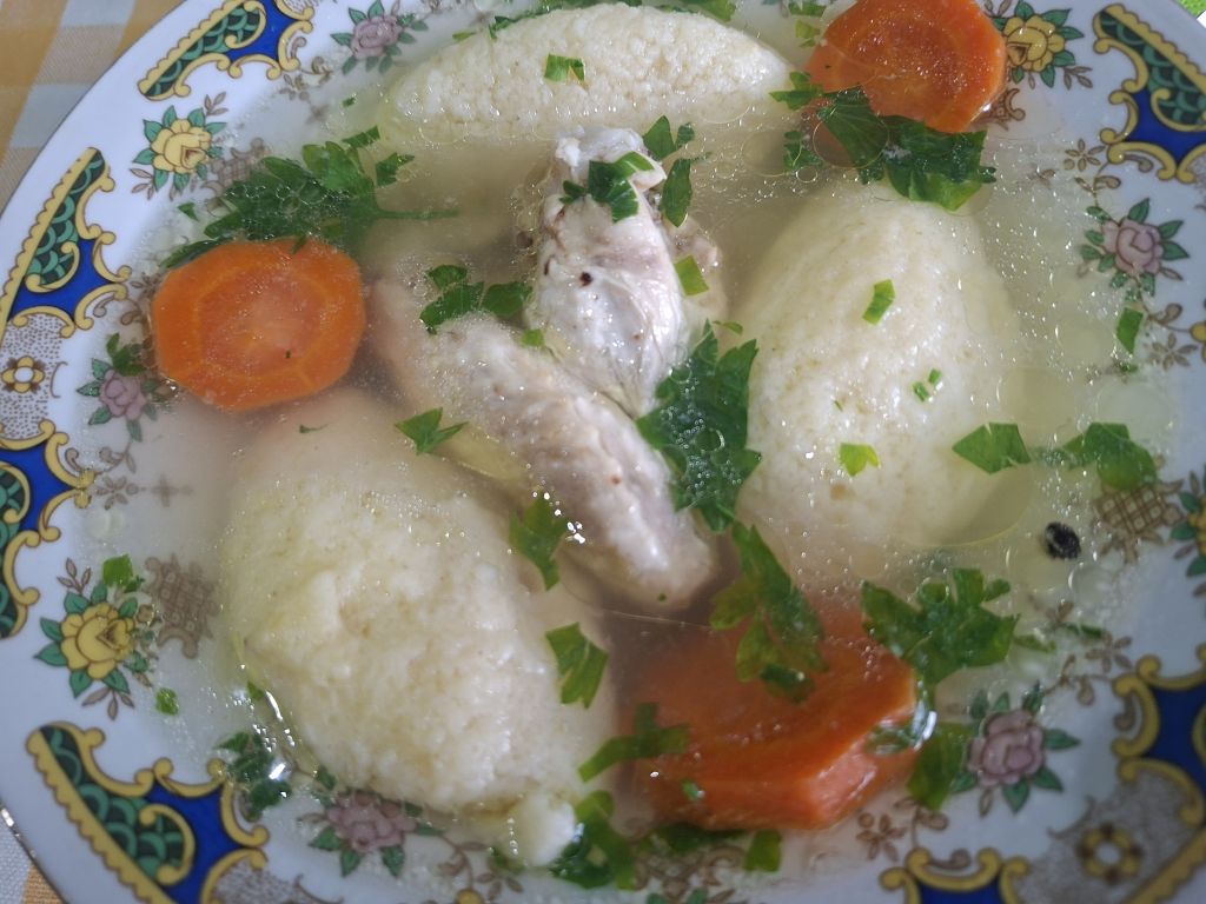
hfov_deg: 73.9
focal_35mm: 23
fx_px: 801
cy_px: 452
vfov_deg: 58.9
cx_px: 603
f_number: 1.8
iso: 320
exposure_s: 1/33
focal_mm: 5.54
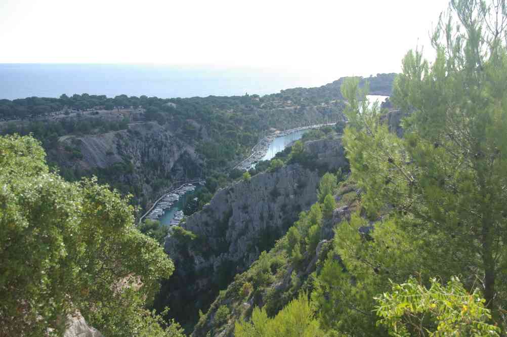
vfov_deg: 36.8
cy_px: 168
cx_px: 254
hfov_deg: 53.2
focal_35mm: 36
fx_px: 506
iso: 100
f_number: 6.7
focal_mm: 24
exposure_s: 1/125
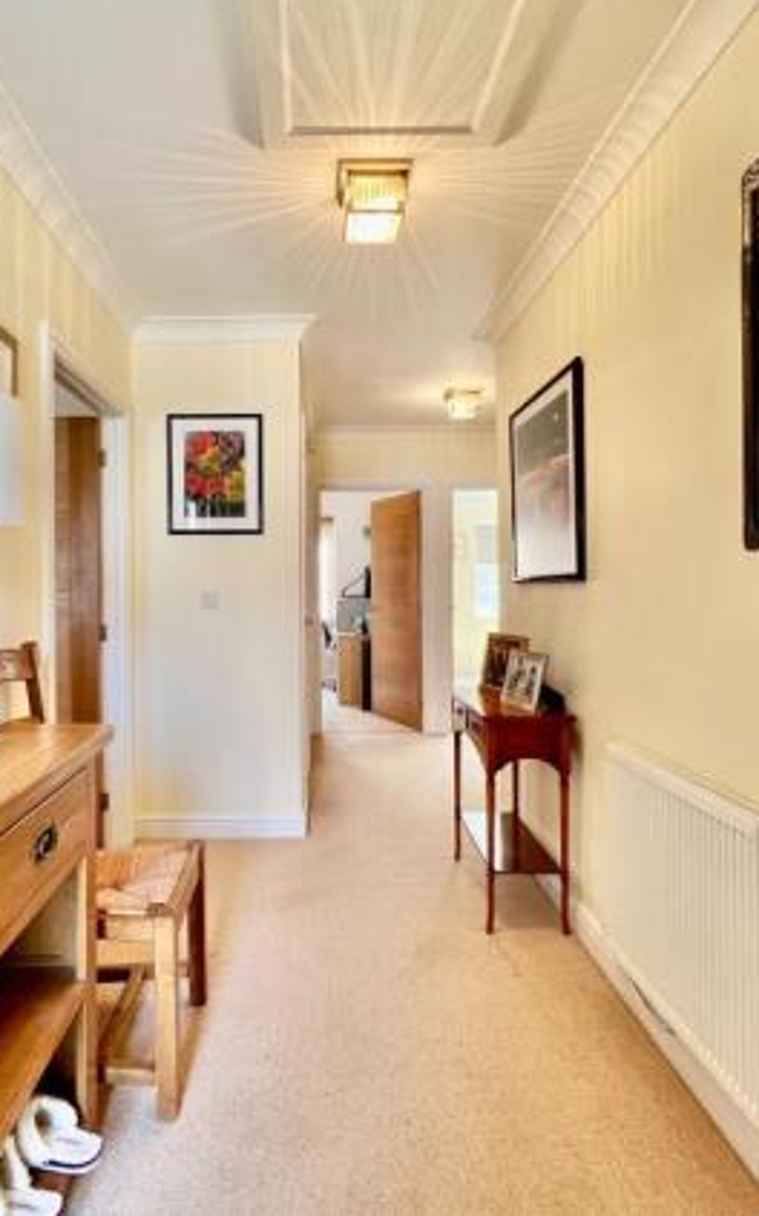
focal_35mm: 19
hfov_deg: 61.7
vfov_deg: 88.0
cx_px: 312
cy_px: 594
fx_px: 629
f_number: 1.8
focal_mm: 1.57
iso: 160
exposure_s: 1/100
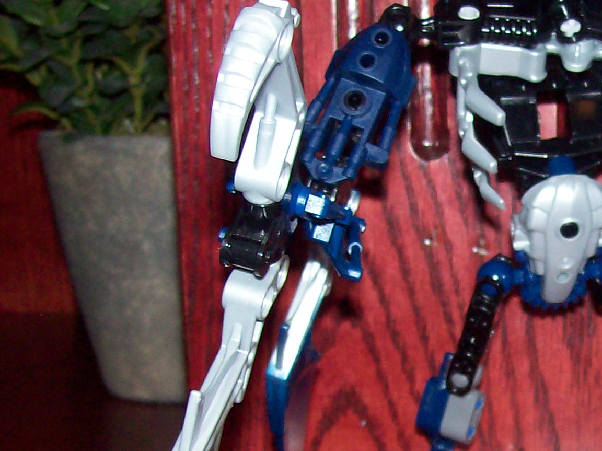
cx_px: 505
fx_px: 1547
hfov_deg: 21.7
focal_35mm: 89
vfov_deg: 16.5
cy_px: 354
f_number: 2.7
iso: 80
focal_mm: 6
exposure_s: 1/64
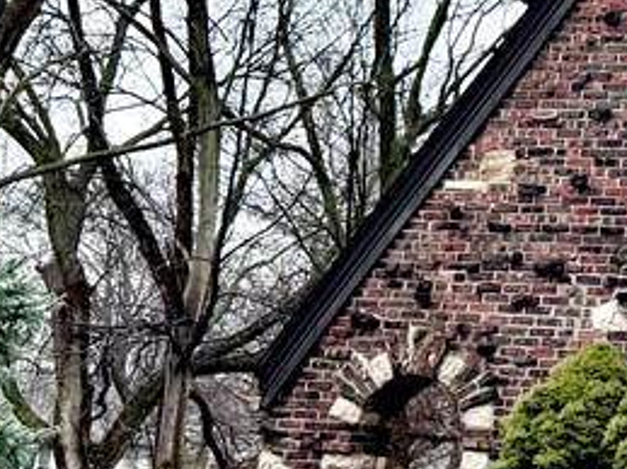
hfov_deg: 17.3
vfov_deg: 15.5
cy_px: 172
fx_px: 1720
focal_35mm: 95
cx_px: 1089
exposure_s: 1/425
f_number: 1.78
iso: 80
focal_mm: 6.76
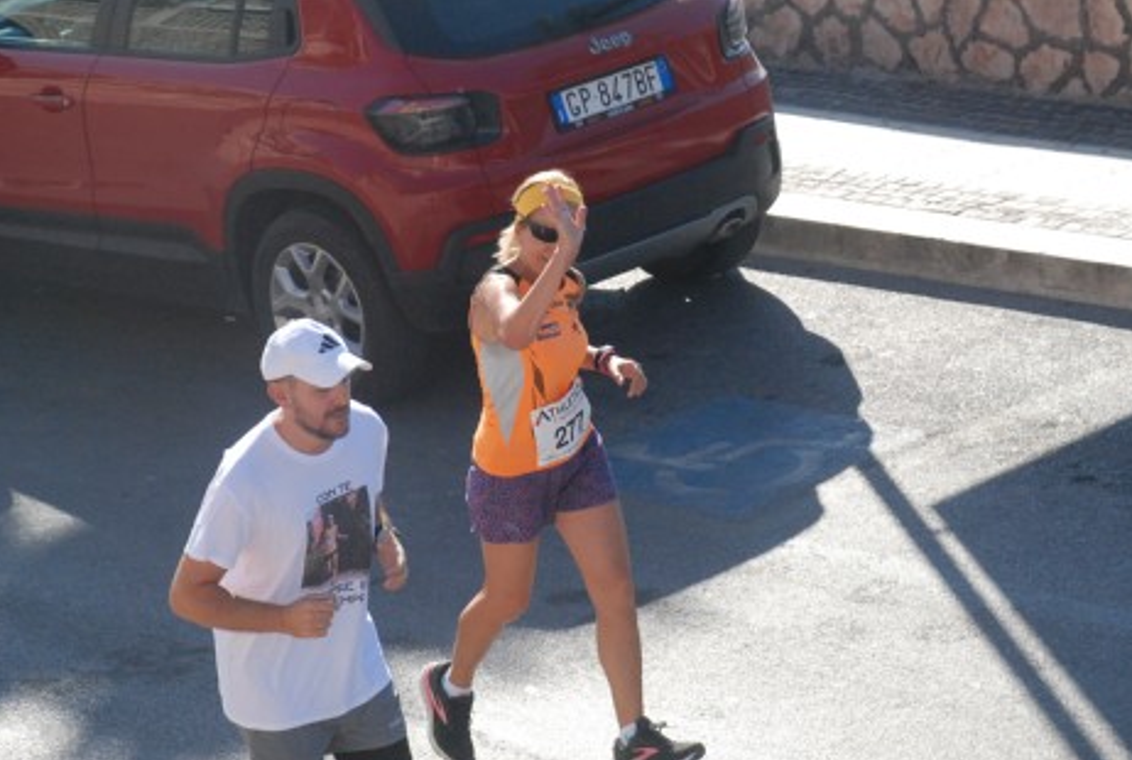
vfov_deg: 8.8
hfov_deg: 13.1
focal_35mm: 156
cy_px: 332
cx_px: 637
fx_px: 4915
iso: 1000
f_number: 5.6
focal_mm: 80
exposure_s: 1/1600
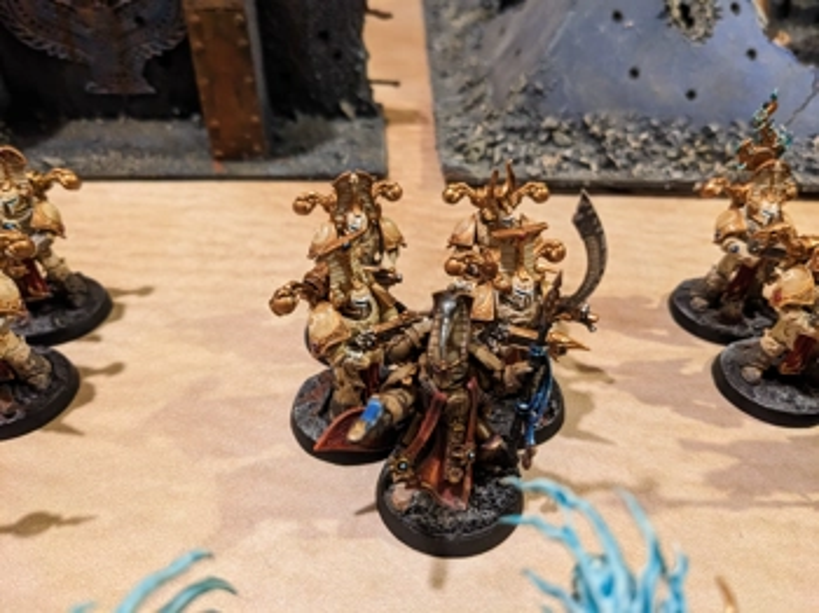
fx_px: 638
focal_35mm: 27
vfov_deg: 51.3
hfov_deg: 65.4
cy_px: 306
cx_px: 410
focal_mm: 4.38
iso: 737
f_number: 1.73
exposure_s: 1/60
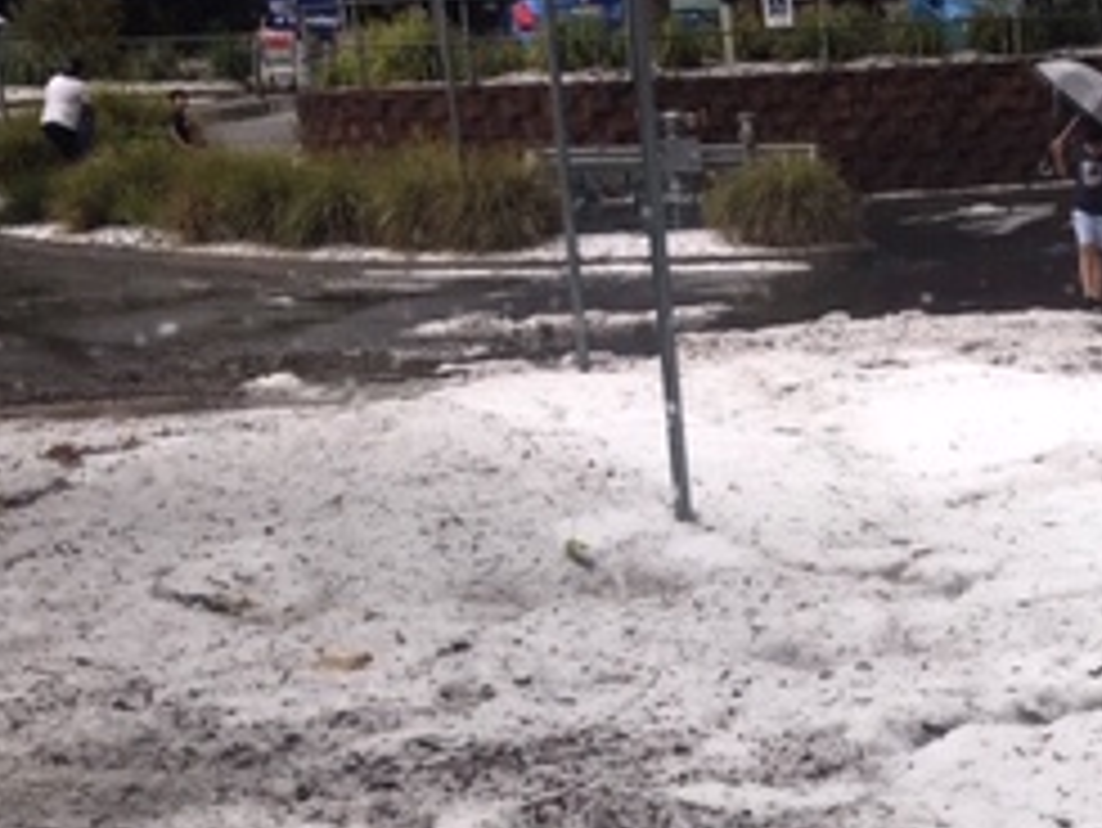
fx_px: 2325
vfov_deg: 19.4
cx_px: 1268
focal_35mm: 73
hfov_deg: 24.5
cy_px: 878
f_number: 1.8
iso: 20
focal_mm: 4
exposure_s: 1/127
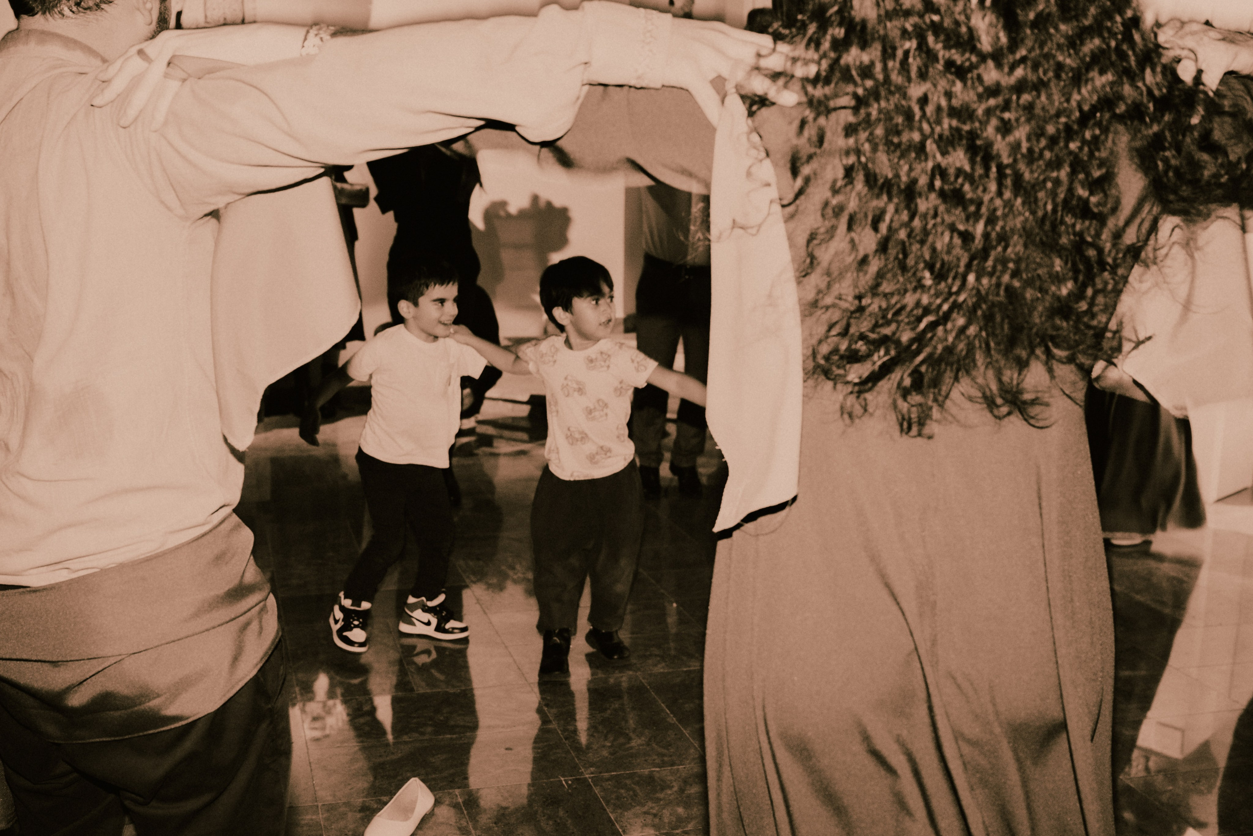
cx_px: 626
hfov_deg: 48.4
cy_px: 418
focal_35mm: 40
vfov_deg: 33.4
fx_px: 1393
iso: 2000
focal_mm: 40
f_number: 5
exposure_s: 1/40
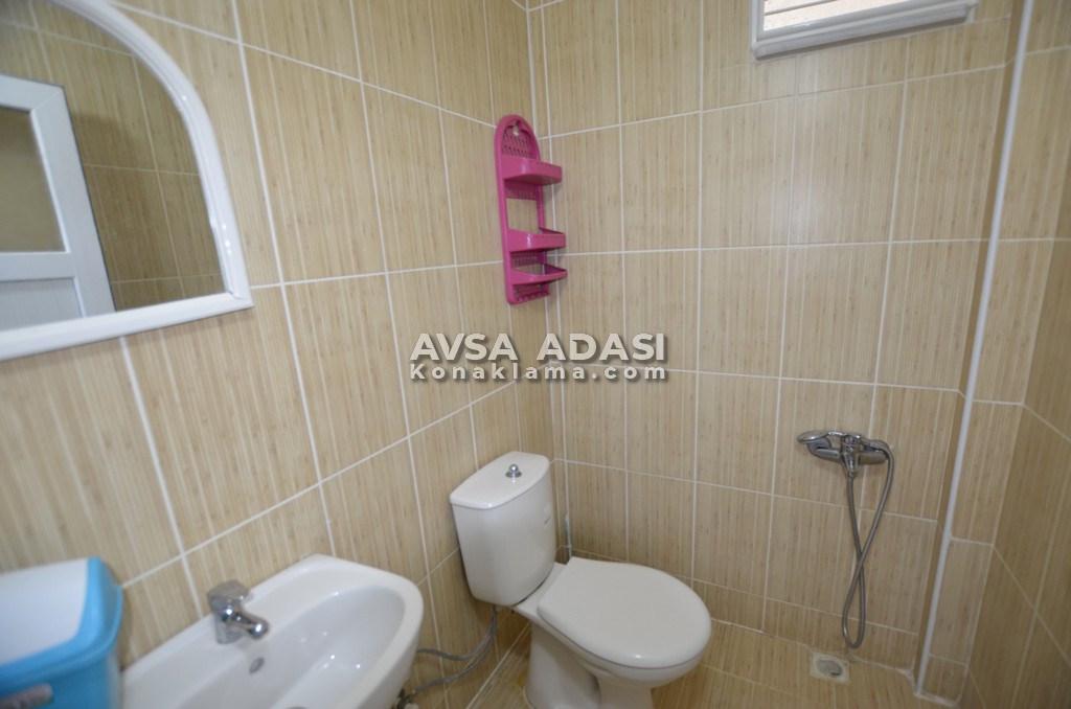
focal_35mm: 15
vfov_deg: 77.1
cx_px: 536
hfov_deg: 100.5
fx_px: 445
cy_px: 354
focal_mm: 10
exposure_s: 1/60
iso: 900
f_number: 3.5
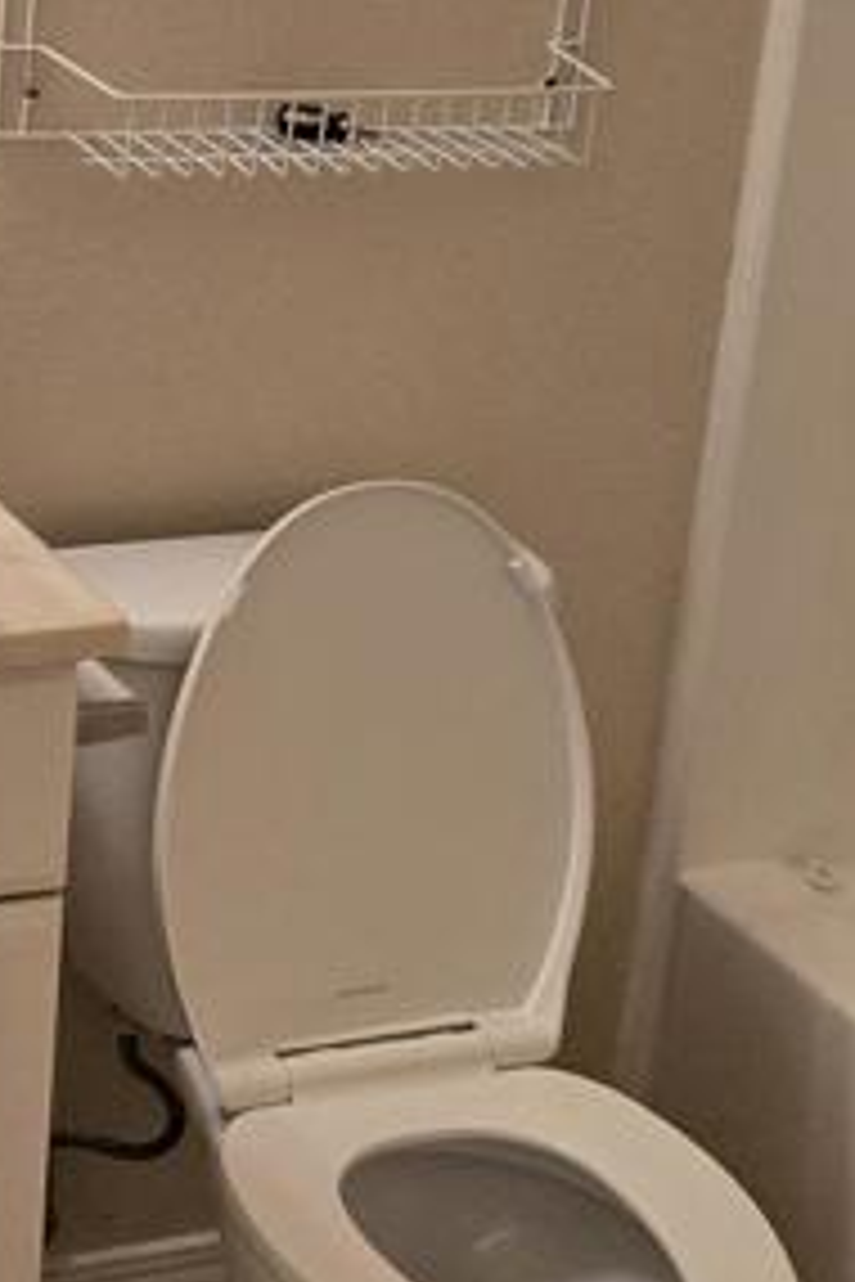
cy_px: 603
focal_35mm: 86
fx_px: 3064
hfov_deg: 15.7
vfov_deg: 23.6
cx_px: 76
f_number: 1.8
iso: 320
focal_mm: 5.4
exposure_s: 1/120
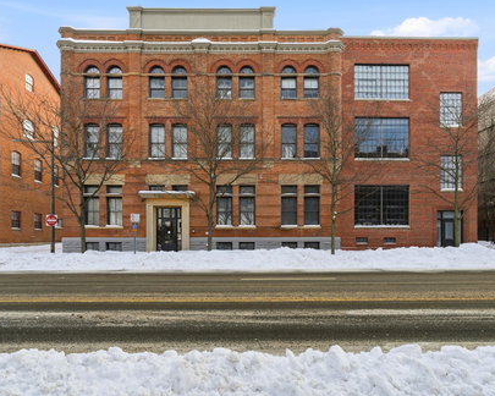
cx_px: 263
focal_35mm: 19
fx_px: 278
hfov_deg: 83.2
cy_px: 195
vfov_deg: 70.8
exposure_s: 1/320
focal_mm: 16
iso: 400
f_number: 11
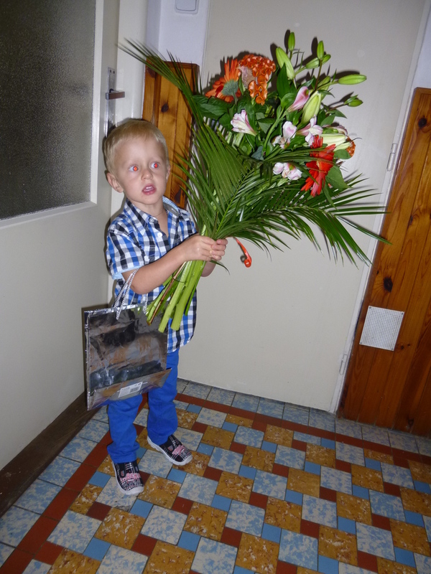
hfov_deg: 54.9
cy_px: 287
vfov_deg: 69.4
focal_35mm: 25
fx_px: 415
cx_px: 216
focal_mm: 4.5
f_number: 3.1
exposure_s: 1/60
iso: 100
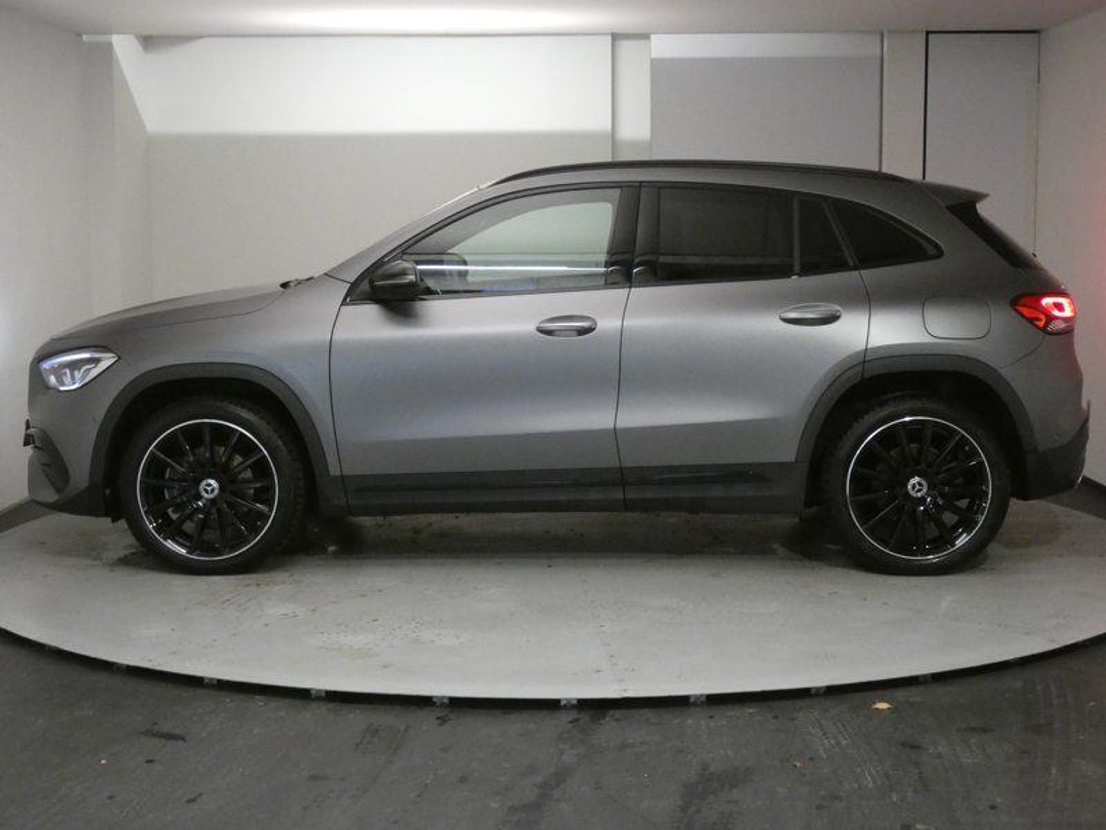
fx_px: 1598
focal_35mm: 50
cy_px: 415
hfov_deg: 38.2
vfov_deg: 29.1
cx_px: 553
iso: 1250
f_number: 3.9
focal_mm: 9
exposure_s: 1/80
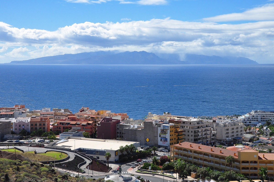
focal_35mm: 57
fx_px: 433
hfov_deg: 35.1
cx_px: 137
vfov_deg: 23.7
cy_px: 91
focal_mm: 38
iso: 400
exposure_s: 1/640
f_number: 13
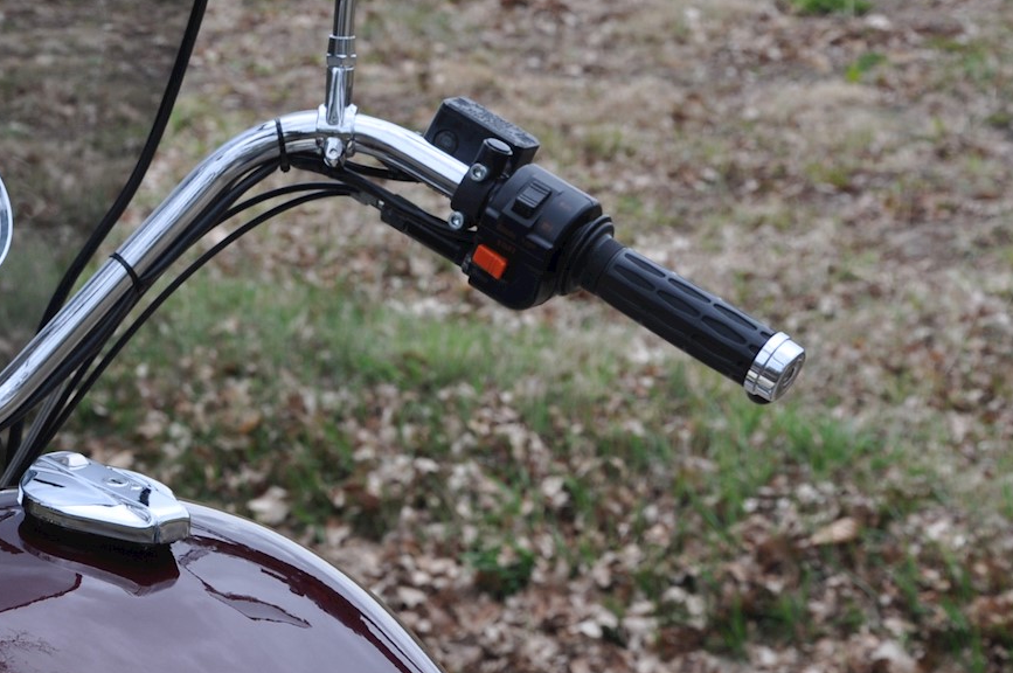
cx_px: -83
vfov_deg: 8.2
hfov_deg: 12.2
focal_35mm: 166
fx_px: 4666
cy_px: 176
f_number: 10
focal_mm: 50
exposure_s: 1/100
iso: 200
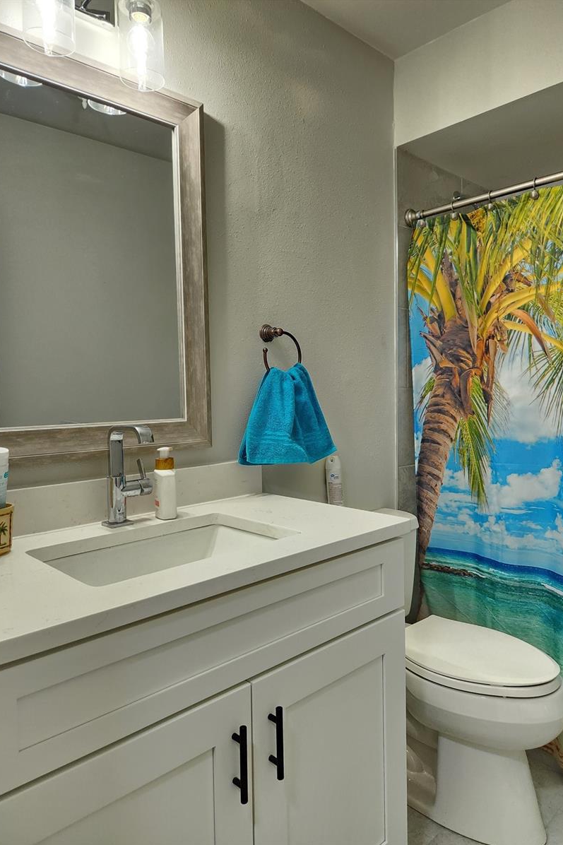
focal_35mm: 24
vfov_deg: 73.8
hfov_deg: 53.0
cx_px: 309
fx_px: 563
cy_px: 422
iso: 200
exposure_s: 1/120
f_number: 1.8
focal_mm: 5.4
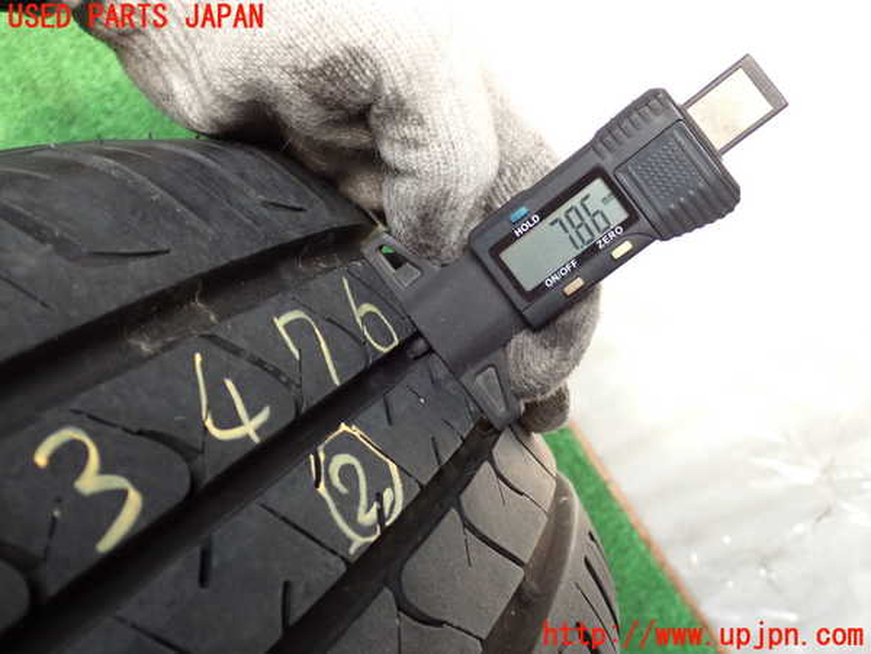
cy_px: 327
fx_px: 1107
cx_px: 436
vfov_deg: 32.9
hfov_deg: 42.9
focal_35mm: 44
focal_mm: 7.84
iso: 320
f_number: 2.9
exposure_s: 1/125
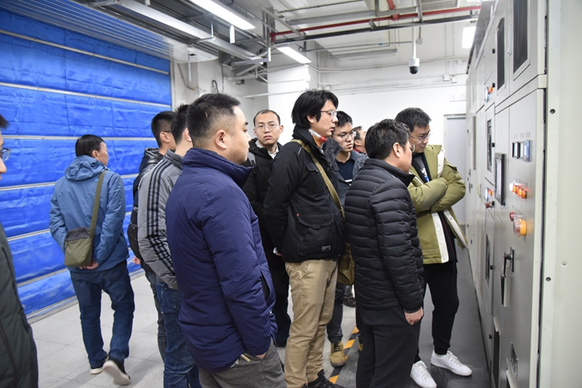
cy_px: 194
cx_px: 291
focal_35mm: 24
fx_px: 388
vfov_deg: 53.2
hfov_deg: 73.7
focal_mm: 24
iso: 2800
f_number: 4
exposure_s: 1/60
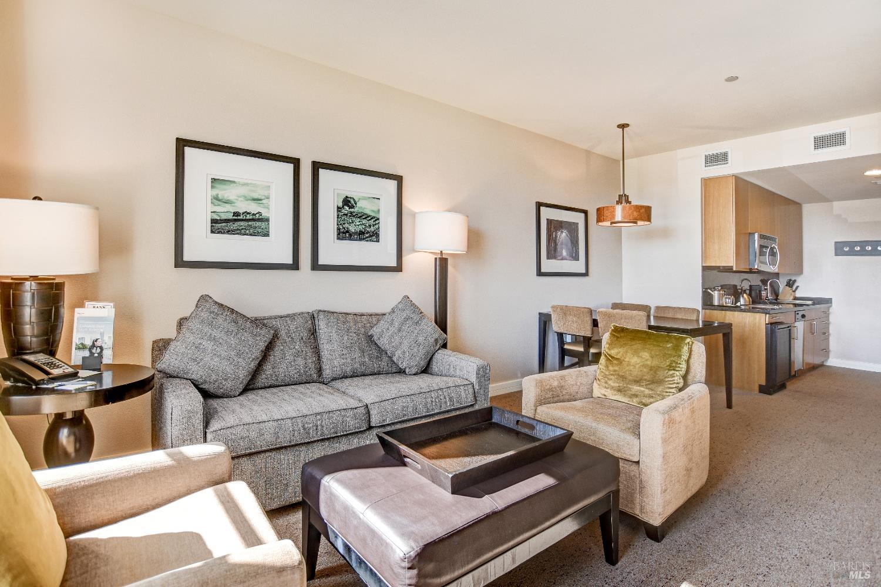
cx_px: 440
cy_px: 294
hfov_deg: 96.8
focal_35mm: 16
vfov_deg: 73.7
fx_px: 391
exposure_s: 1/80
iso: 100
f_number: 4.5
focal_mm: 11
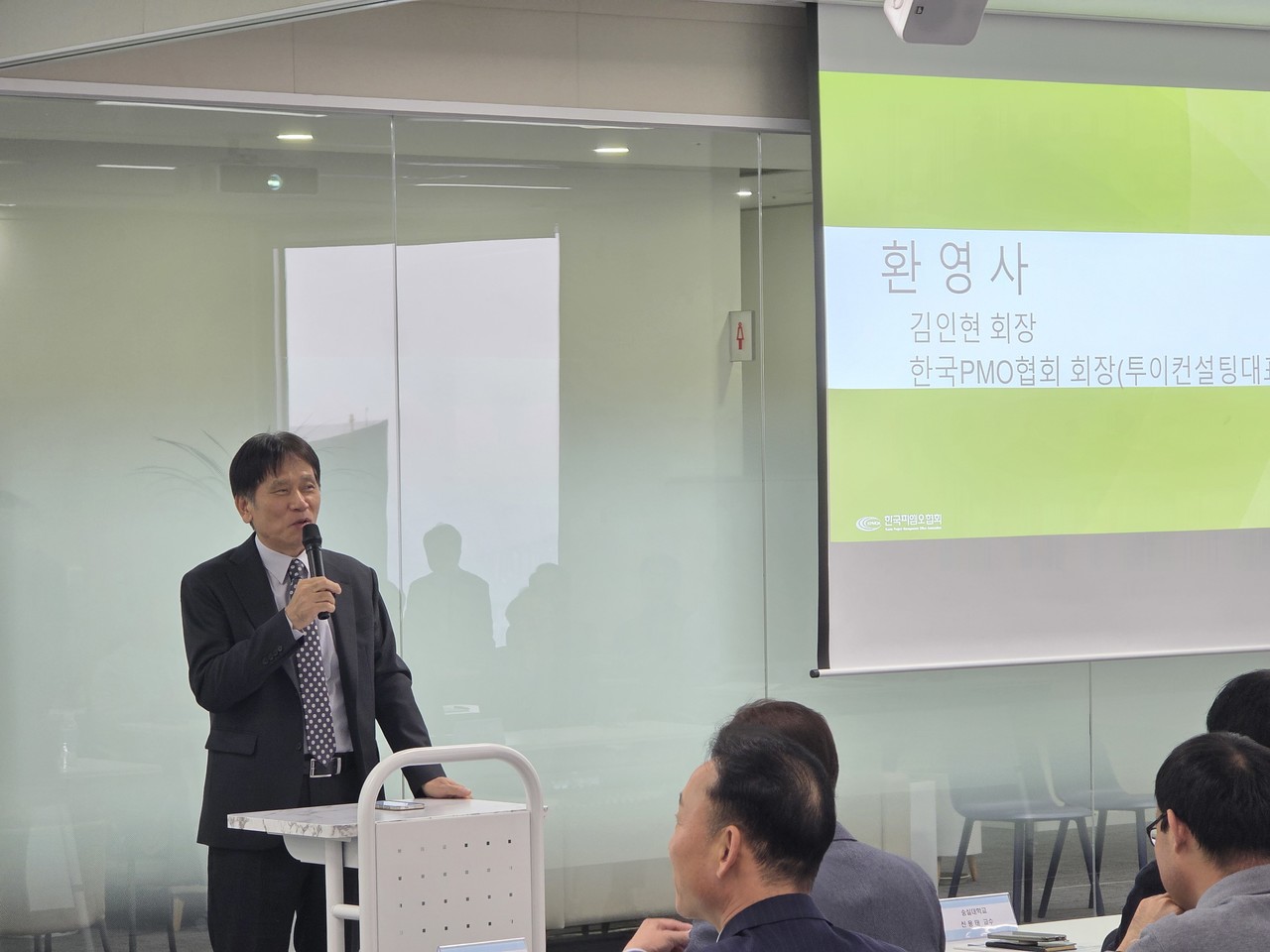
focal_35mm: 115
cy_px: 476
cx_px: 635
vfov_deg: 12.9
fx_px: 4219
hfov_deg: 17.1
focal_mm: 18.6
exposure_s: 1/60
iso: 200
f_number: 3.4
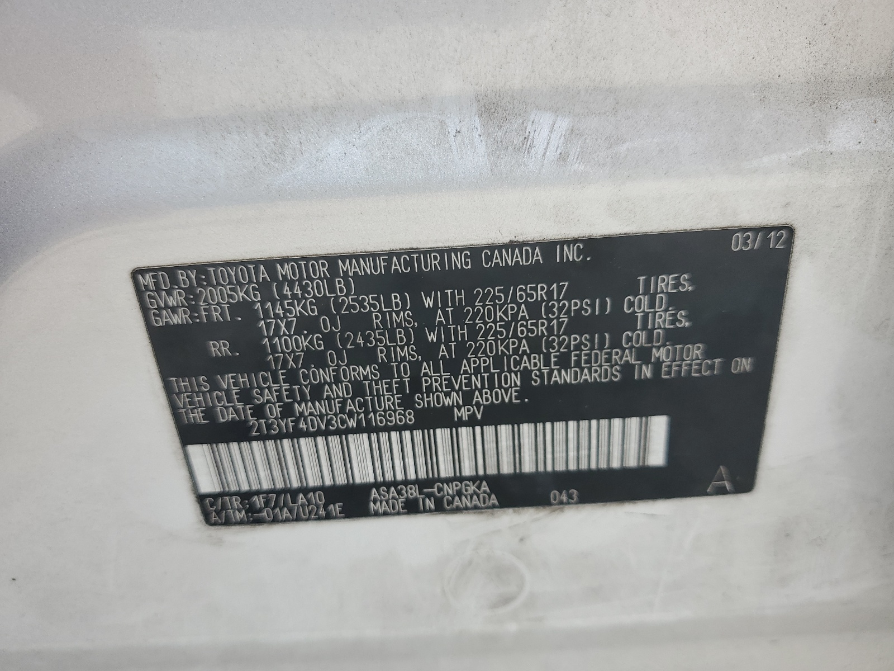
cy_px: 336
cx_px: 447
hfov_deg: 67.3
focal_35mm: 26
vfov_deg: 53.1
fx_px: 671
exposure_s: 1/400
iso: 50
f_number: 1.5
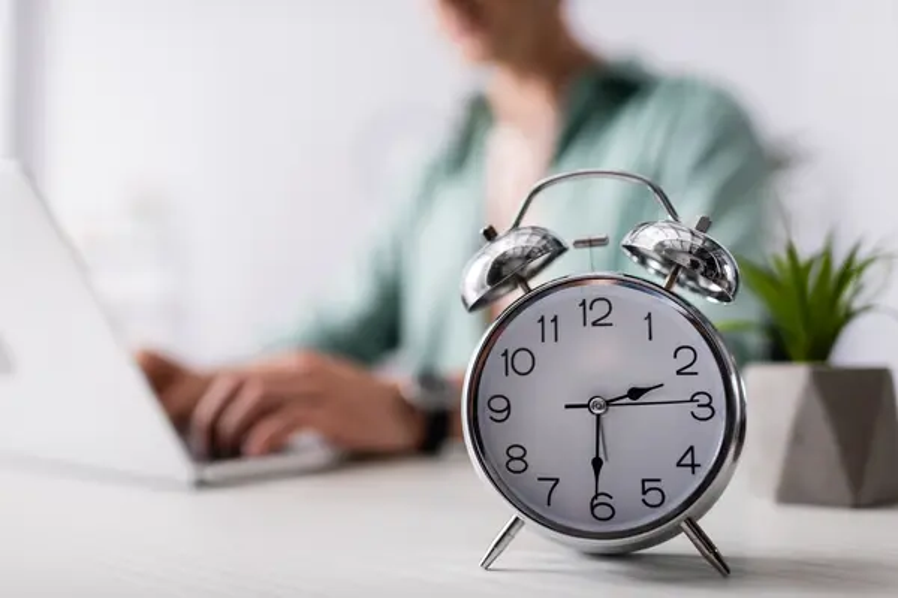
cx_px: 449
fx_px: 873
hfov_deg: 54.4
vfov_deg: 37.9
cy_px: 299
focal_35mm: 35
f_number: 2
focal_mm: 35
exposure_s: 1/200
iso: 100
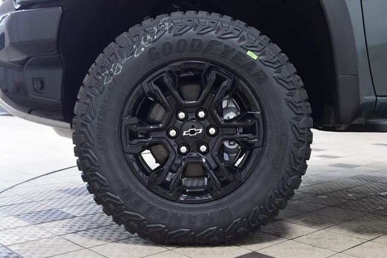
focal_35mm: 48
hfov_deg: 41.1
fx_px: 516
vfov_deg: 28.1
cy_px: 129
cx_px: 194
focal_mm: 32
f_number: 6.3
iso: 1100
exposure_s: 1/15
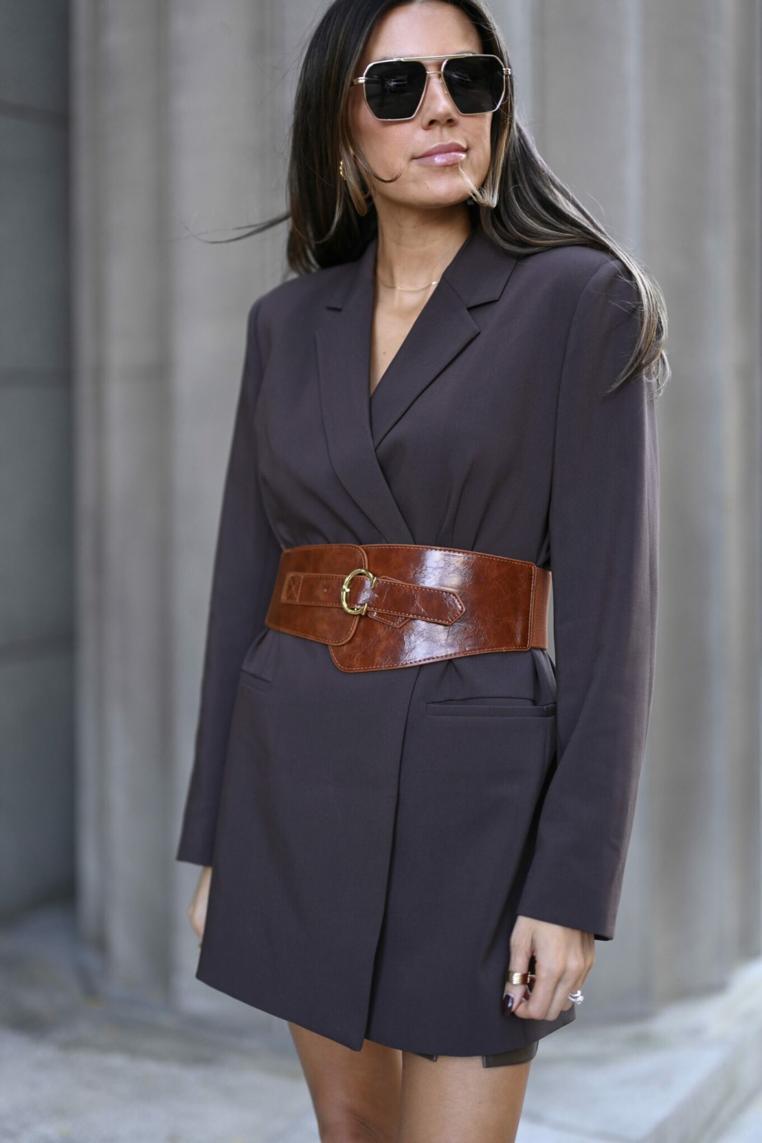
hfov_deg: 27.0
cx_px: 381
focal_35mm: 50
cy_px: 572
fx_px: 1587
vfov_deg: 39.6
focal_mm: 50
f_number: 1.2
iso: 200
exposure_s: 1/500
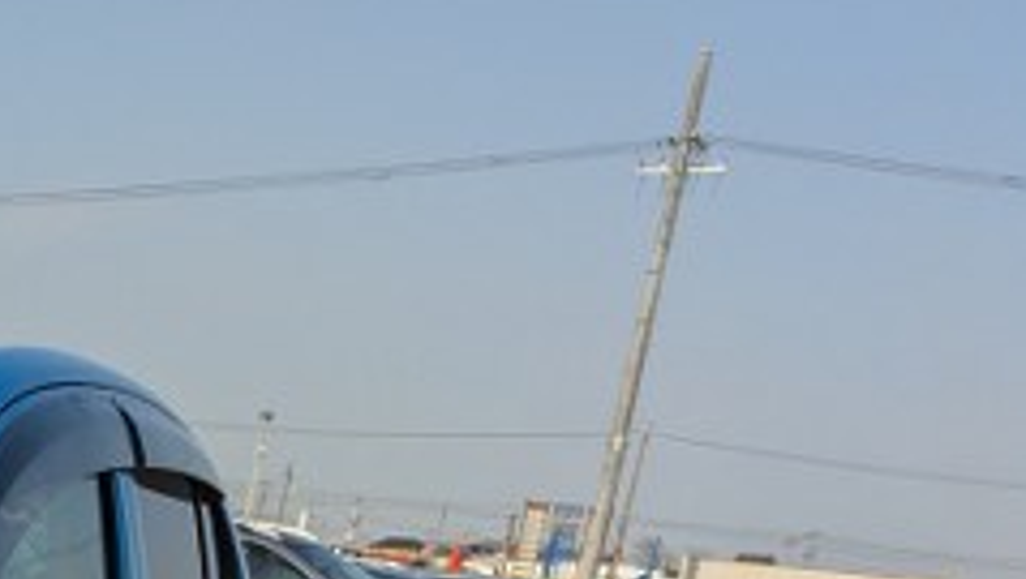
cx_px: -642
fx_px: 2478
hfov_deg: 19.4
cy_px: 1119
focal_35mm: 91
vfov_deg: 12.0
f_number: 1.89
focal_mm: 5.43
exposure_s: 1/4444
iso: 51
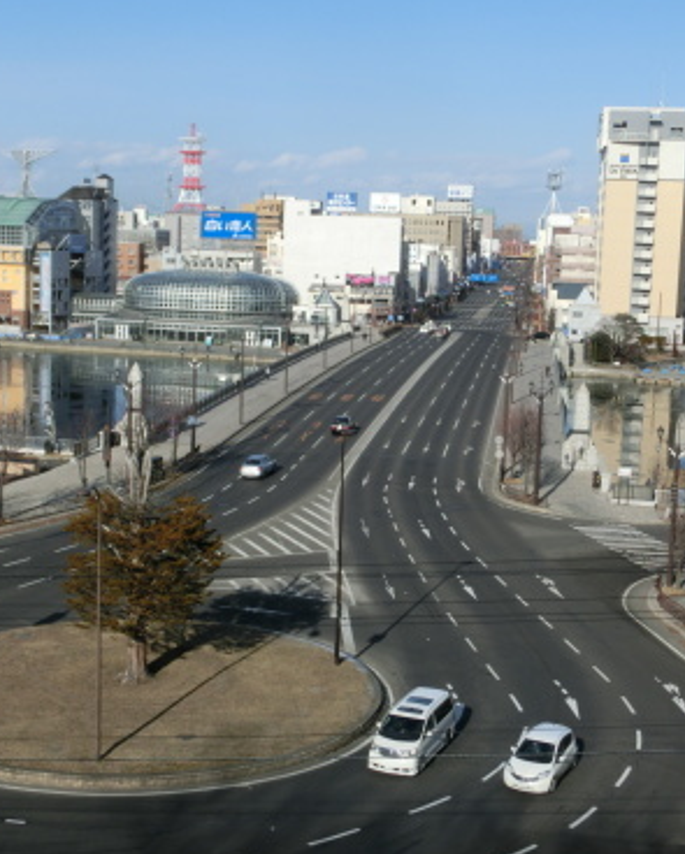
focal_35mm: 53
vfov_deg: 35.3
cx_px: 323
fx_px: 1341
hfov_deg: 28.6
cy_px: 428
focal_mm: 7.15
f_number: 10.1
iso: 80
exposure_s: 1/160
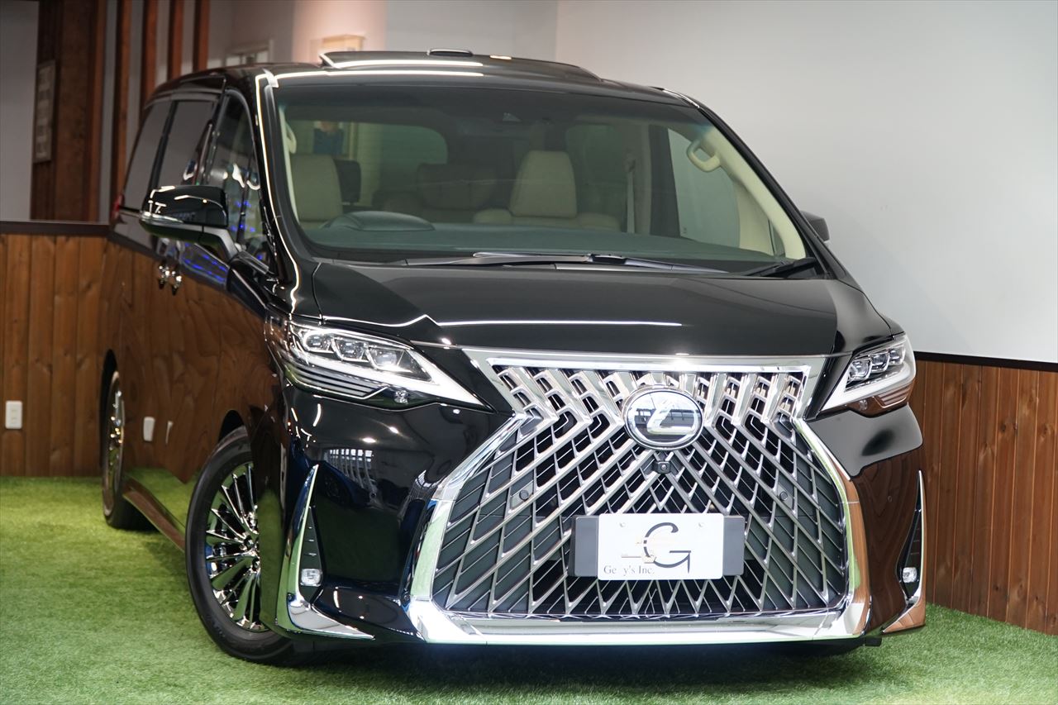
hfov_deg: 26.7
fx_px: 2233
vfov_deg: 17.9
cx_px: 529
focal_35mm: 76
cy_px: 352
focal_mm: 51
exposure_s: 1/80
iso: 640
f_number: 4
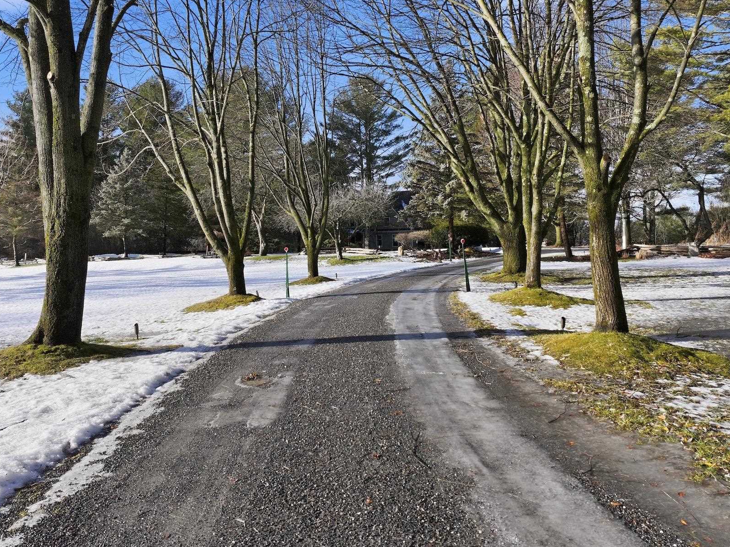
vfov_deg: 46.5
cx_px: 355
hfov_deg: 60.0
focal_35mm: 30
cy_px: 224
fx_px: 632
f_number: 2.8
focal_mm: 12.3
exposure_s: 1/2500
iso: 130
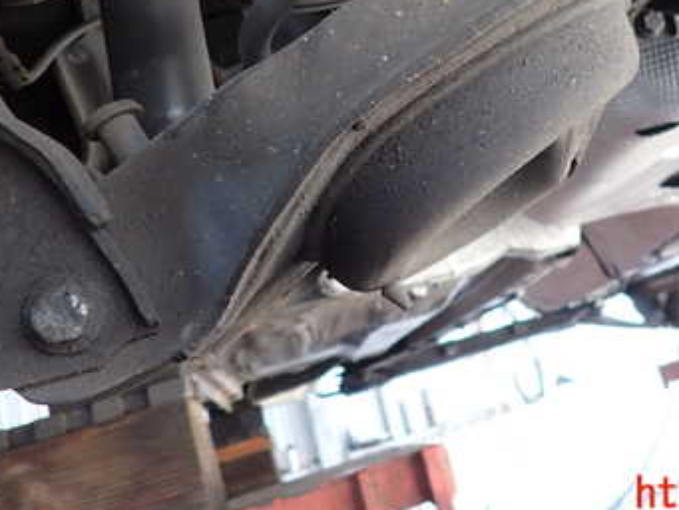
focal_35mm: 44
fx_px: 863
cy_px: 72
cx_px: 488
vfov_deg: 31.6
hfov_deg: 42.0
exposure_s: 1/50
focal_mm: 4.5
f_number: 2
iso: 200
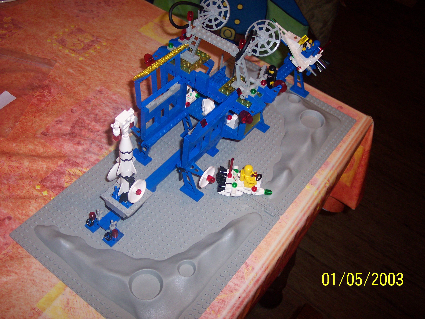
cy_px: 160
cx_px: 212
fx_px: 466
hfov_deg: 49.0
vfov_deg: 37.7
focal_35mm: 38
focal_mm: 8
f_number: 2.8
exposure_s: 1/30
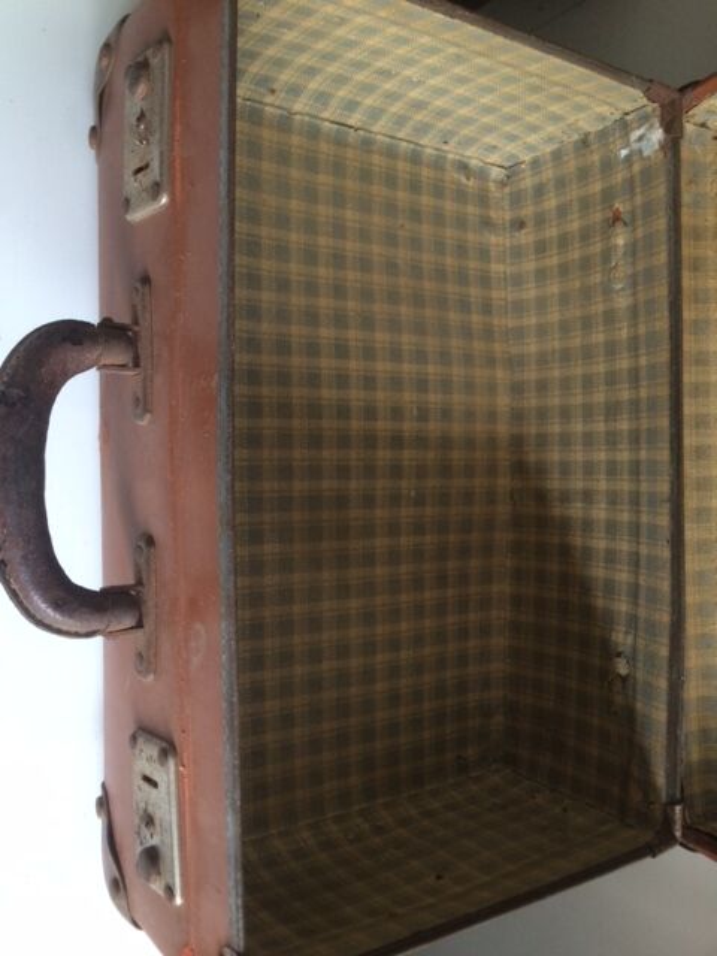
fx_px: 801
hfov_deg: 48.2
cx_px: 358
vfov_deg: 61.7
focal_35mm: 29
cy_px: 478
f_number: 2.2
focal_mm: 4.15
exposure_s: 1/33
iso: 160
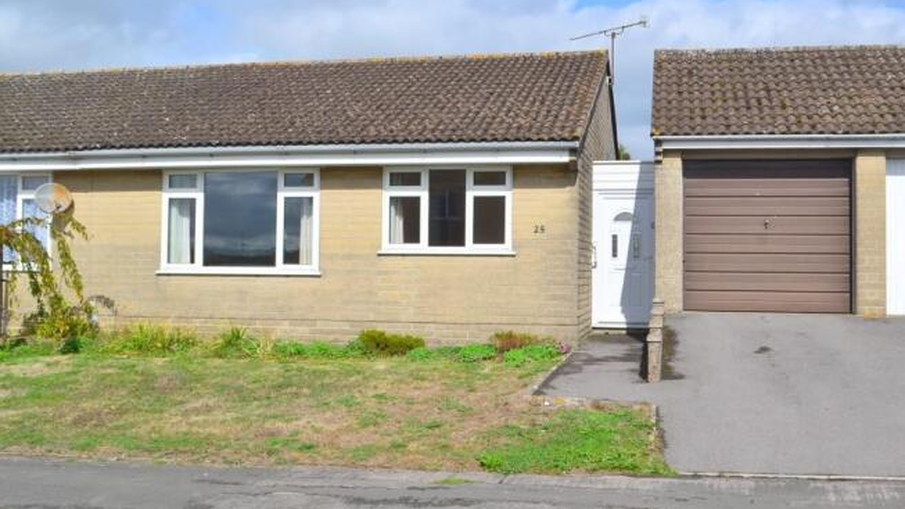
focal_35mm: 41
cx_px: 452
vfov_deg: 28.9
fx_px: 984
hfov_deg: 49.4
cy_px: 210
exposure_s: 1/500
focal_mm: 26
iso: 200
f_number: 11
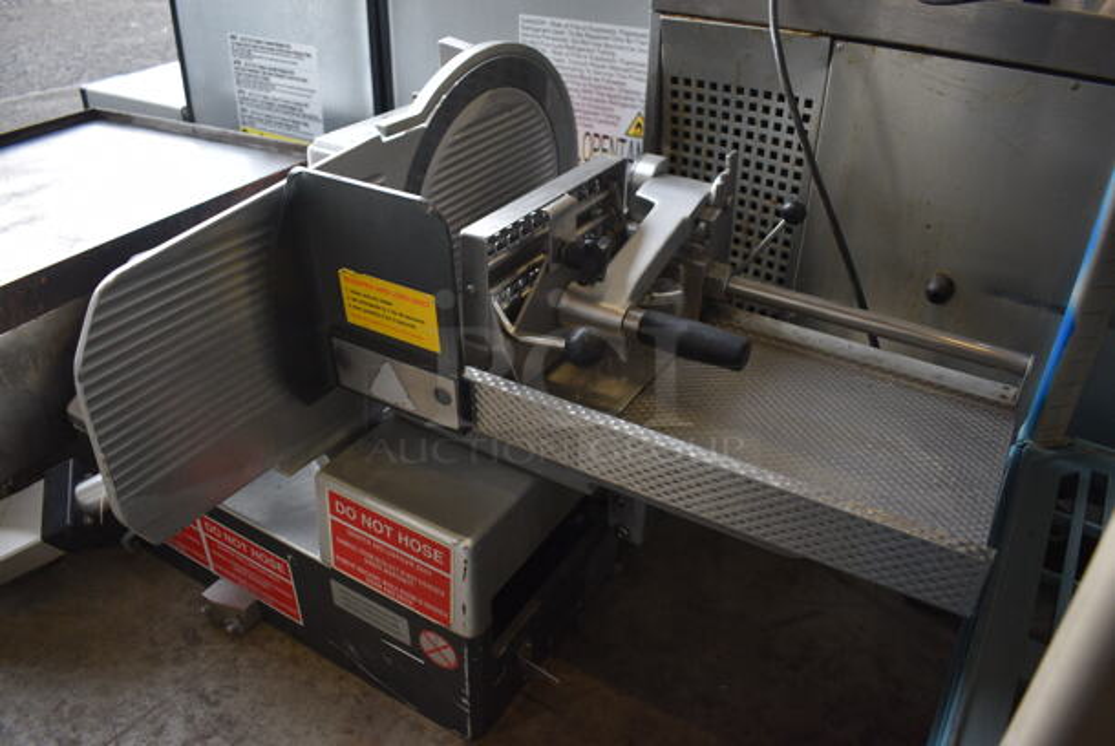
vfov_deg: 48.0
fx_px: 837
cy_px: 373
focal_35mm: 27
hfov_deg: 67.3
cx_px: 558
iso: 720
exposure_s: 1/250
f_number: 3.5
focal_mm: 18
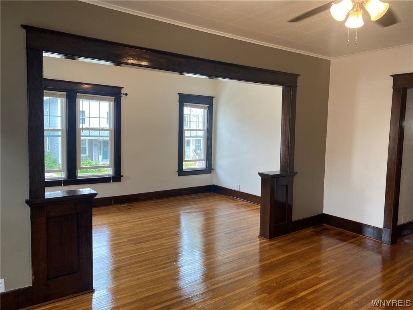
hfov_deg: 67.3
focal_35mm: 26
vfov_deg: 53.1
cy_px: 155
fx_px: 310
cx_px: 206
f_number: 1.8
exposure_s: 1/120
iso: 125
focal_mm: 4.25
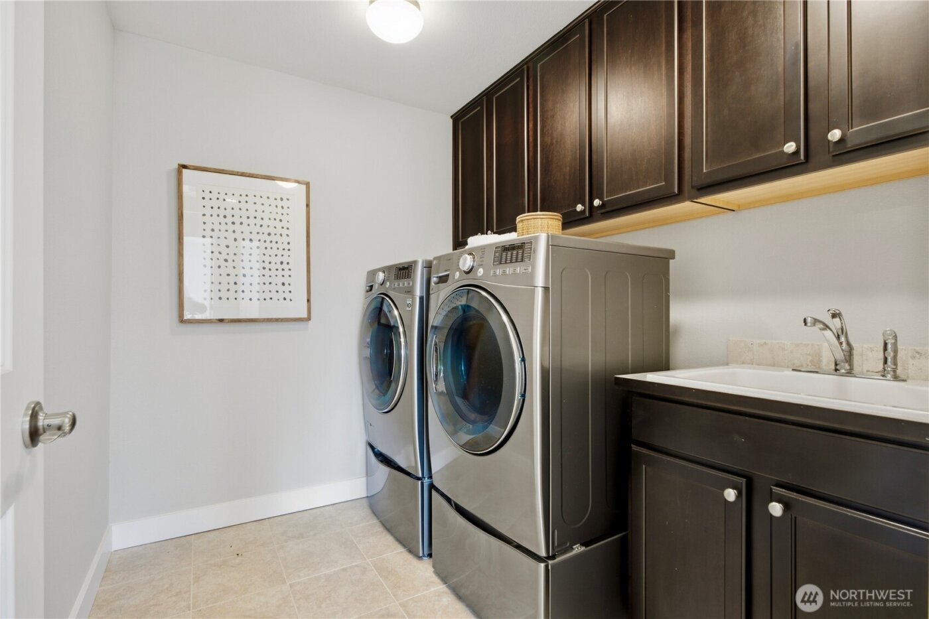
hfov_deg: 93.3
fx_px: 439
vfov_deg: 70.4
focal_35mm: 17
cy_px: 310
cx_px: 464
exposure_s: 1/25
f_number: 9
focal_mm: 17
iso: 400
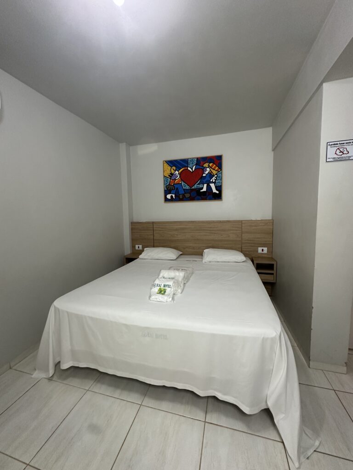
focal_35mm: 14
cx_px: 176
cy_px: 235
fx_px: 190
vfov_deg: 102.1
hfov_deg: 85.7
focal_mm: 2.22
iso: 200
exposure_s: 1/60
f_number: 2.2
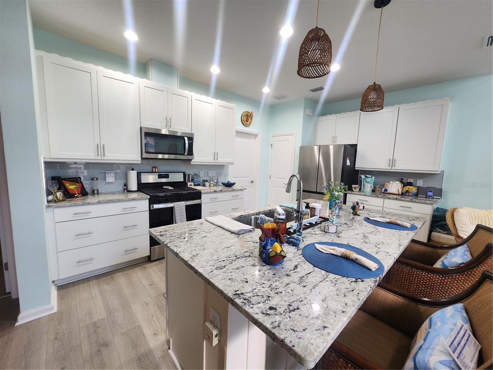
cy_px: 185
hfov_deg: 106.2
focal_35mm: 13
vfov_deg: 89.9
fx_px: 185
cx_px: 246
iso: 125
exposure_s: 1/60
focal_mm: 2.2
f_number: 2.2
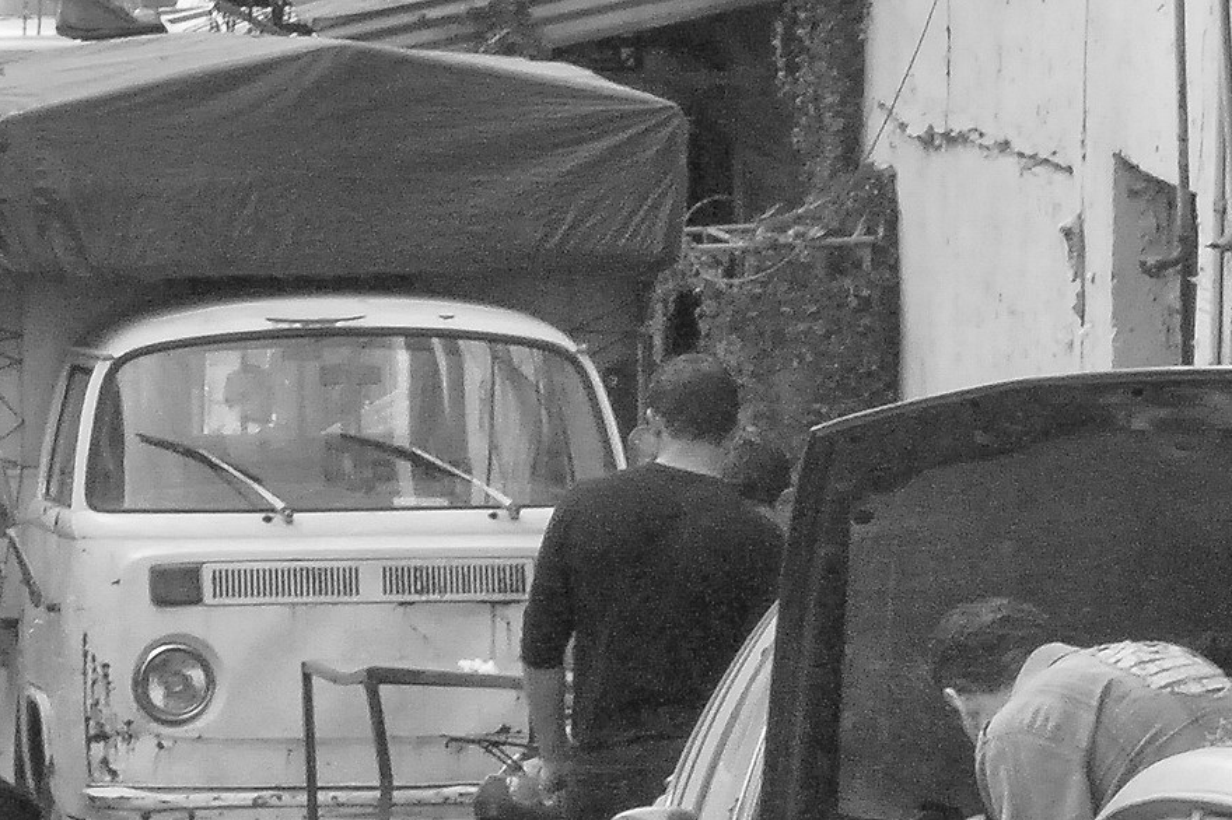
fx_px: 7709
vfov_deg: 6.1
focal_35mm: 225
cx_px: -241
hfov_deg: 9.0
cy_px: 203
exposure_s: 1/100
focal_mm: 55
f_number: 20
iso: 800
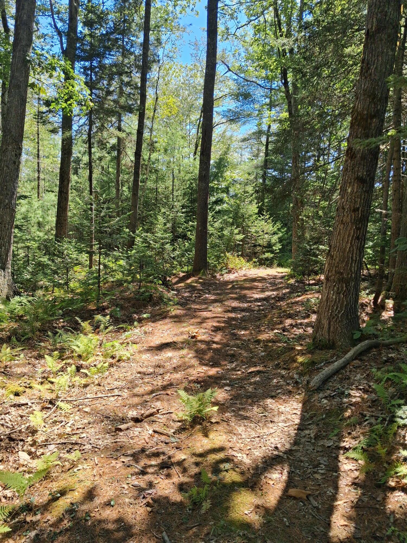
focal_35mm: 27
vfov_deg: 65.3
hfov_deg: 51.4
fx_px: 423
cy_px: 272
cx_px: 204
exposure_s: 1/198
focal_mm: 4
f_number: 1.8
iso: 20
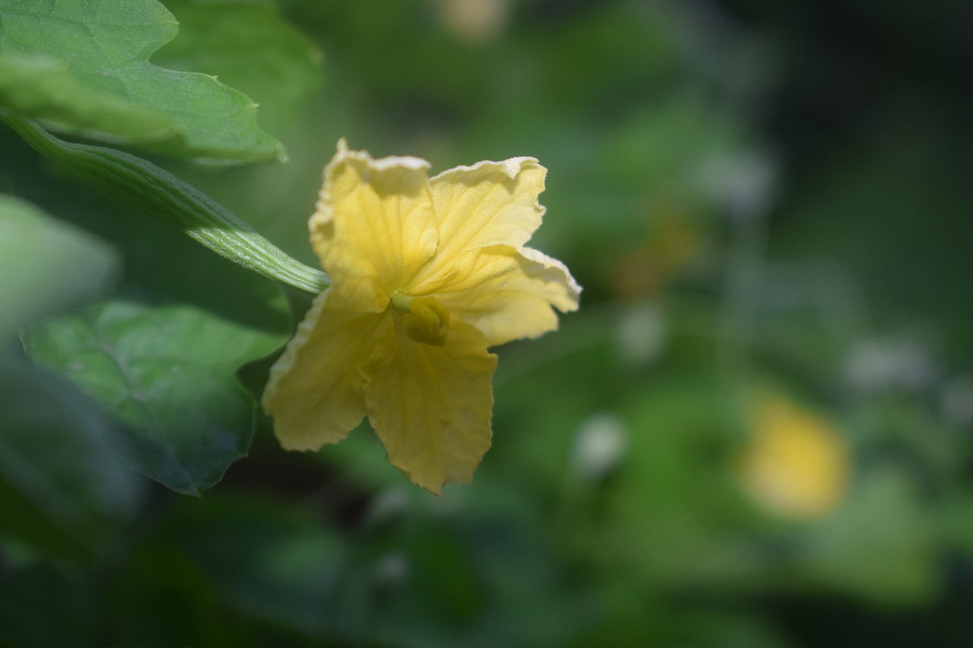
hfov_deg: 24.6
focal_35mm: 82
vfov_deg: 16.5
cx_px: 486
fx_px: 2229
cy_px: 324
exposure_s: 1/60
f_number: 5.6
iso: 500
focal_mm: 55
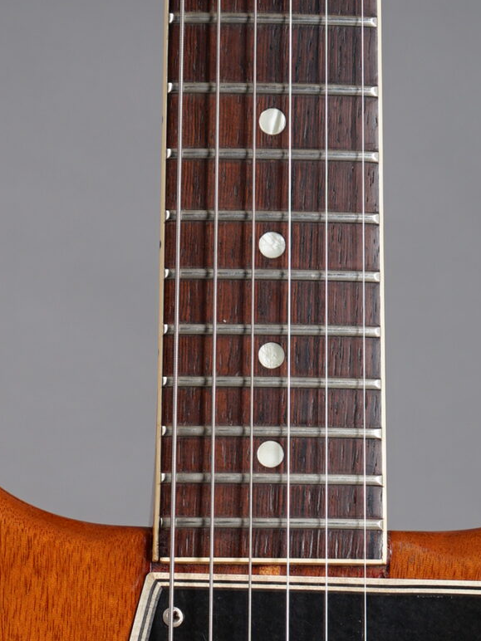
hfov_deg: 7.2
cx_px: 262
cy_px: 993
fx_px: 3835
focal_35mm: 207
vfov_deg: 9.3
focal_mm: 65
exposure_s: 1/160
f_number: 8
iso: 160
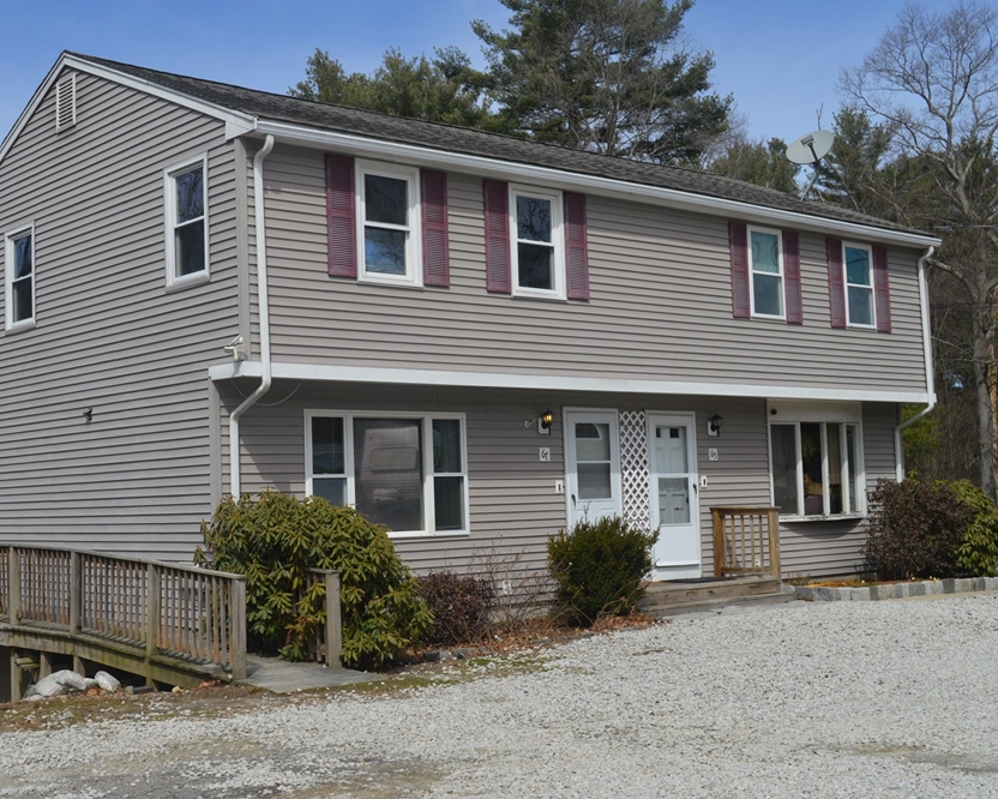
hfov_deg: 41.0
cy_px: 394
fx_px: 1329
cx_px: 403
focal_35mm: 45
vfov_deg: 33.4
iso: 100
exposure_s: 1/250
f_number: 8
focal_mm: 26
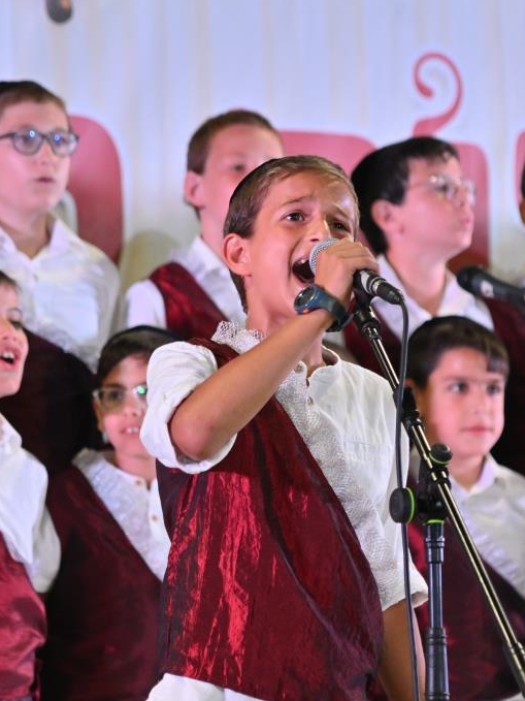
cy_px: 350
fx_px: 5280
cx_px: 353
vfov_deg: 7.6
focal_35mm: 261
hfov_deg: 5.7
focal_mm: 120
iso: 500
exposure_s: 1/160
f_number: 4
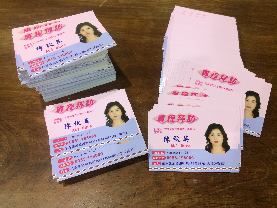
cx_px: 138
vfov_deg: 48.2
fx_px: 232
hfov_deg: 61.7
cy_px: 104
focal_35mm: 29
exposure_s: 1/30
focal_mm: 4.15
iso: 80
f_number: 2.2
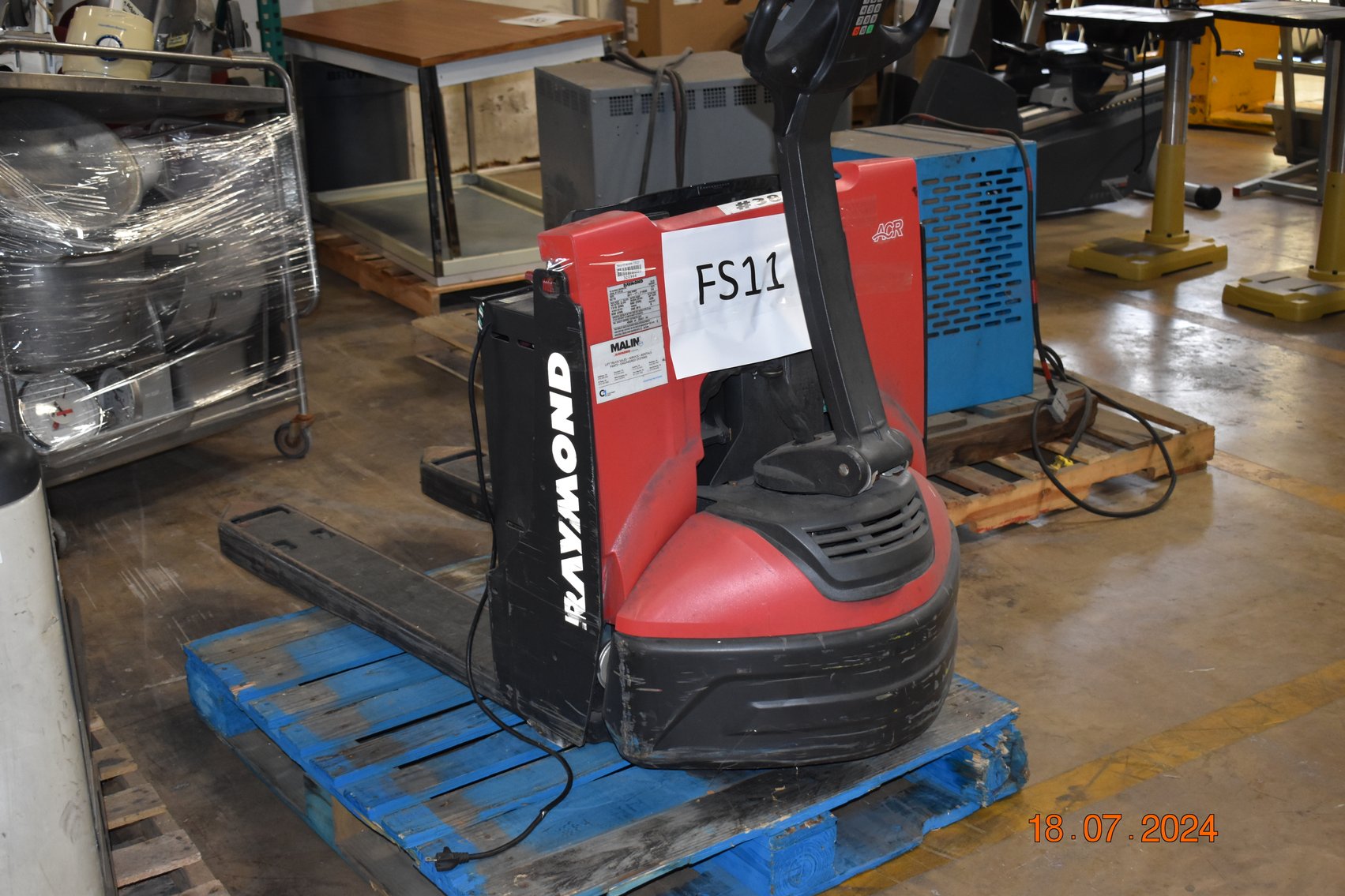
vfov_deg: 28.9
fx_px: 1737
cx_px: 672
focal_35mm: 46
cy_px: 448
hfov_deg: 42.3
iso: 1100
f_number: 4.2
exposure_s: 1/125
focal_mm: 31
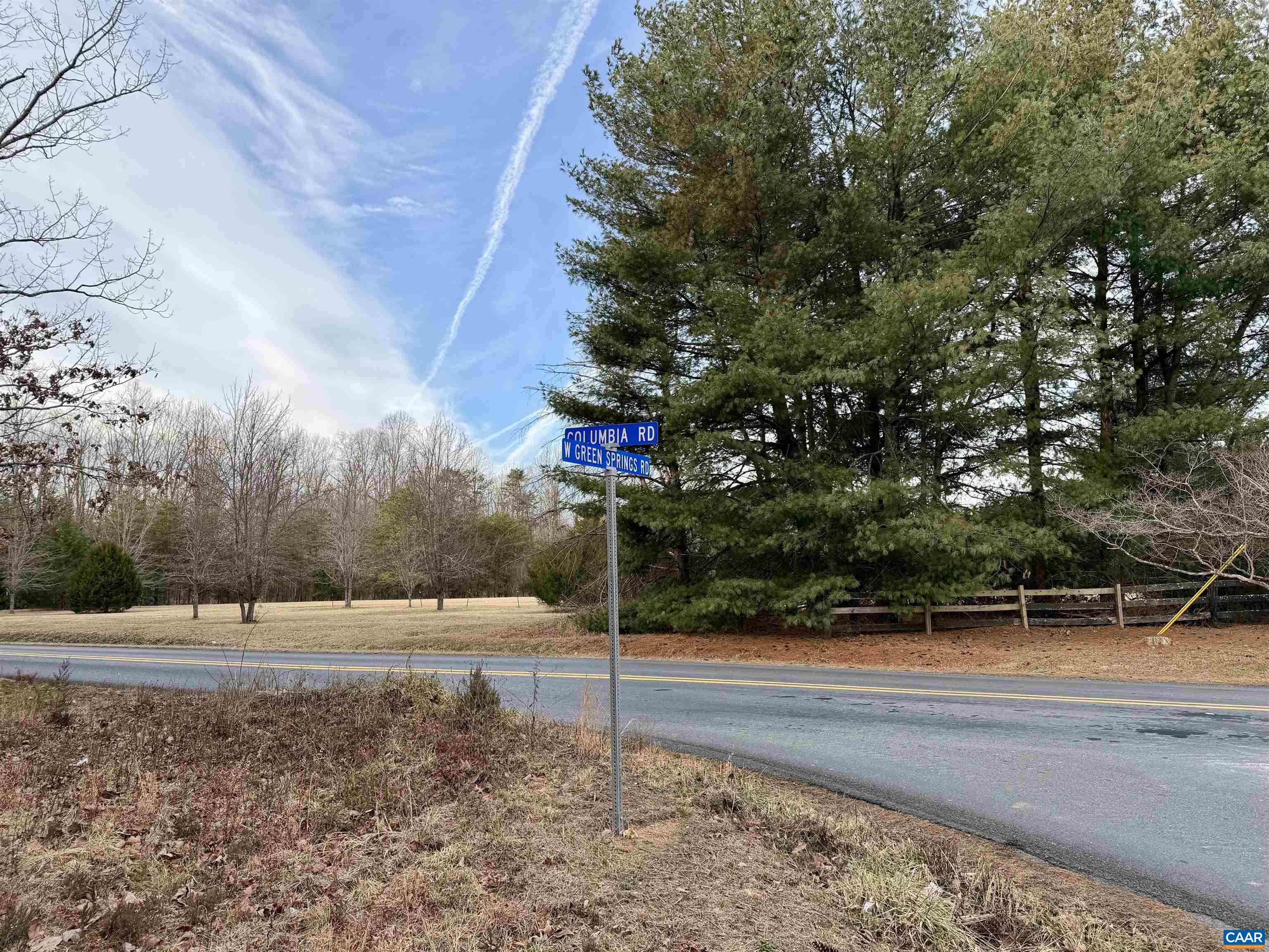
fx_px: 880
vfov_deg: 56.8
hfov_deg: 71.6
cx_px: 634
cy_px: 476
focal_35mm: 24
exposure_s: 1/1122
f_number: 1.78
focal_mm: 6.76
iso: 80
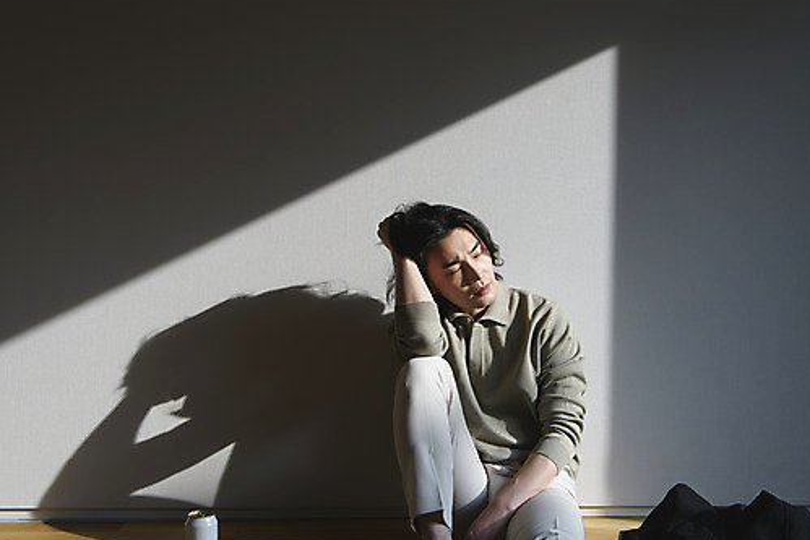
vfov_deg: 31.9
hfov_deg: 46.4
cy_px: 274
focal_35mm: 42
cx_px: 408
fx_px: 945
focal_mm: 35
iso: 250
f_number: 5.6
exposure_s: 1/320
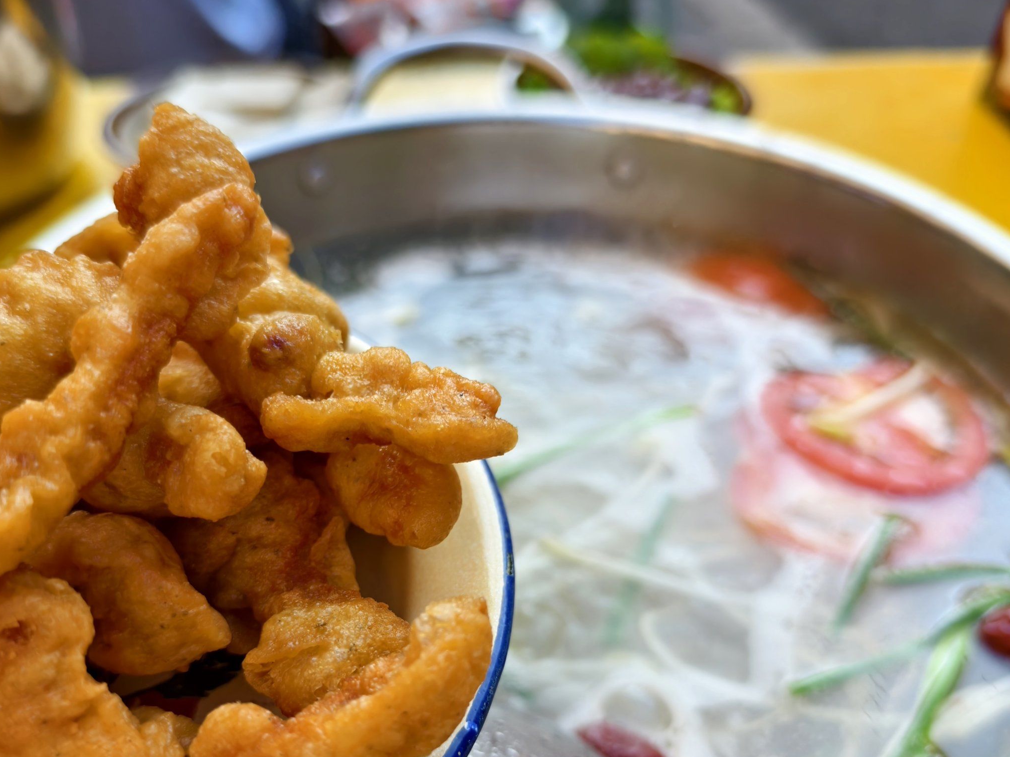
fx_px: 904
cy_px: 509
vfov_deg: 44.7
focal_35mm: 31
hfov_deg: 58.1
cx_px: 428
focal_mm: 5.6
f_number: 1.57
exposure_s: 1/588
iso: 71
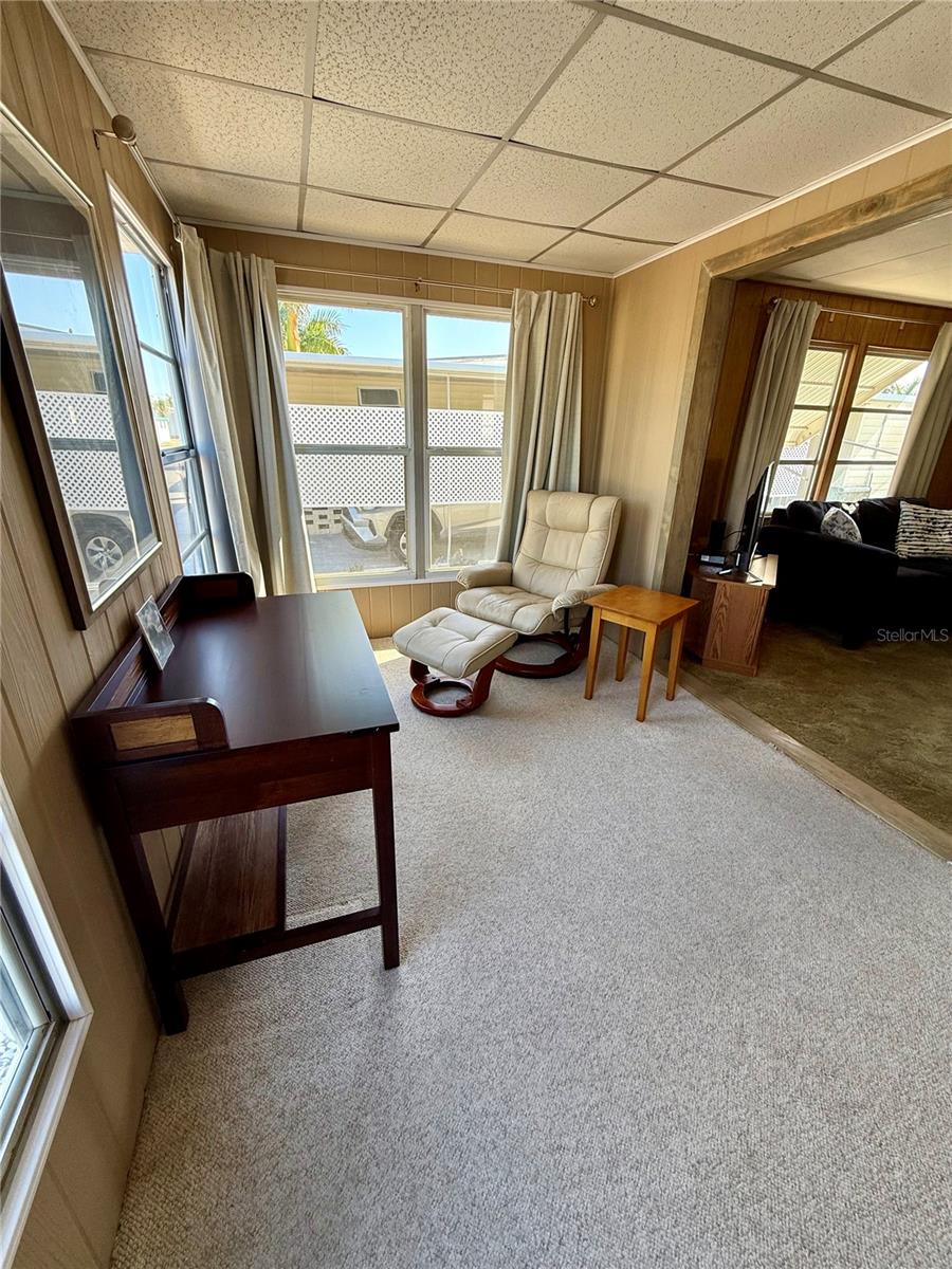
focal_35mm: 14
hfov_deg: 85.7
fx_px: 513
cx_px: 476
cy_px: 634
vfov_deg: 102.1
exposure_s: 1/120
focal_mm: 2.22
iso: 64
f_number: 2.2
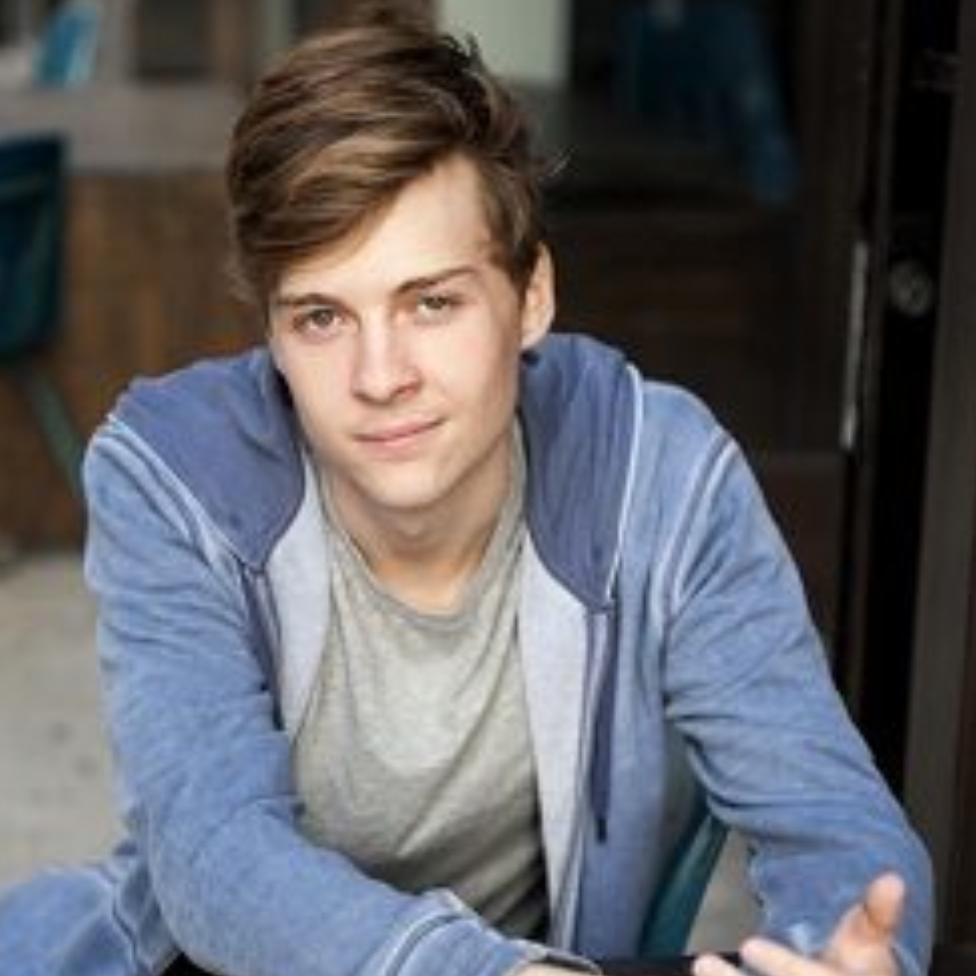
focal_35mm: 94
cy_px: 693
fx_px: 2999
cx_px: 482
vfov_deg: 18.4
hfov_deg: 18.5
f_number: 2.8
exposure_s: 1/320
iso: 320
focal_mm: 70
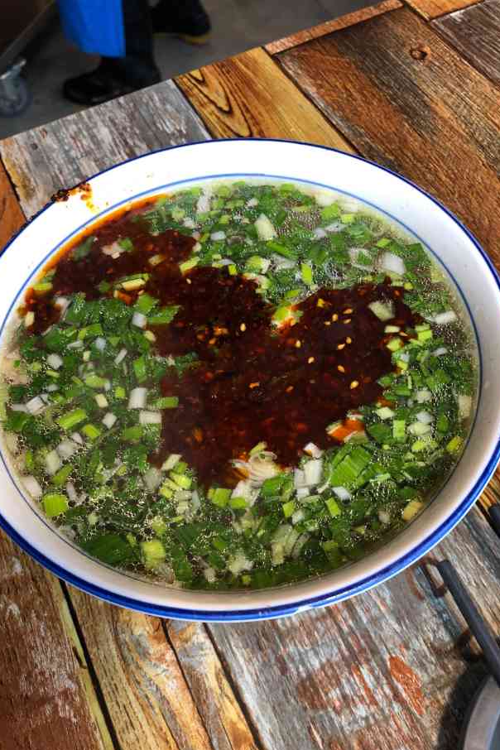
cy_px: 385
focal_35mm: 30
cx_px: 243
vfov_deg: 61.9
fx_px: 625
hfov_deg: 43.6
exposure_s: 1/17
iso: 32
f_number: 1.8
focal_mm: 4
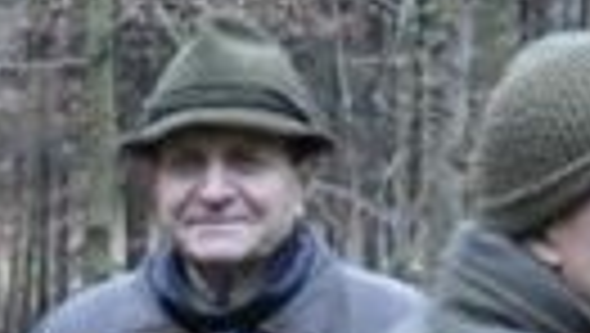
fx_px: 3461
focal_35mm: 221
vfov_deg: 5.4
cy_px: 756
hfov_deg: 9.7
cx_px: 459
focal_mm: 24
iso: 1600
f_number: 3.8
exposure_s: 1/30
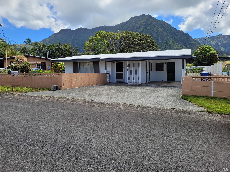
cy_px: 86
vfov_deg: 53.1
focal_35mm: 26
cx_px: 115
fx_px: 173
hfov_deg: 67.3
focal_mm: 5.4
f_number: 1.8
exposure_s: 1/1813
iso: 40
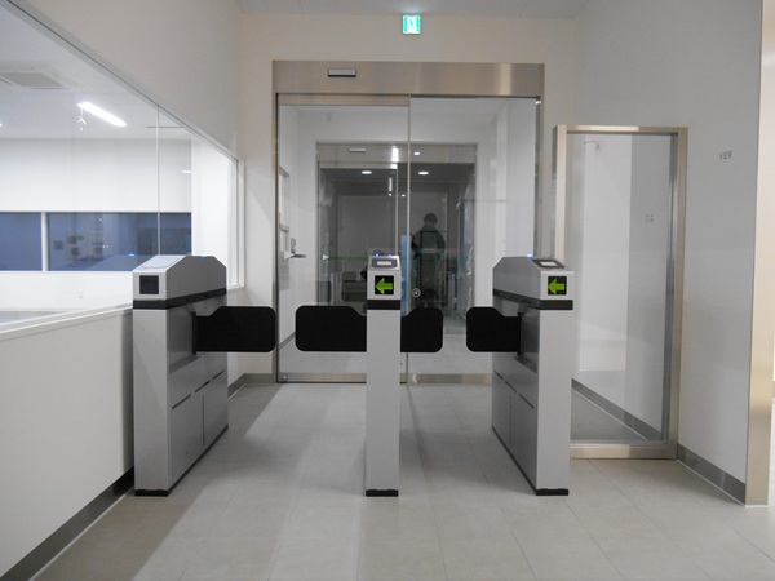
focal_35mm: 26
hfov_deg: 67.3
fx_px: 582
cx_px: 388
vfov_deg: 53.1
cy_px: 290
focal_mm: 4.7
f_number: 3.4
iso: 360
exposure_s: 1/30
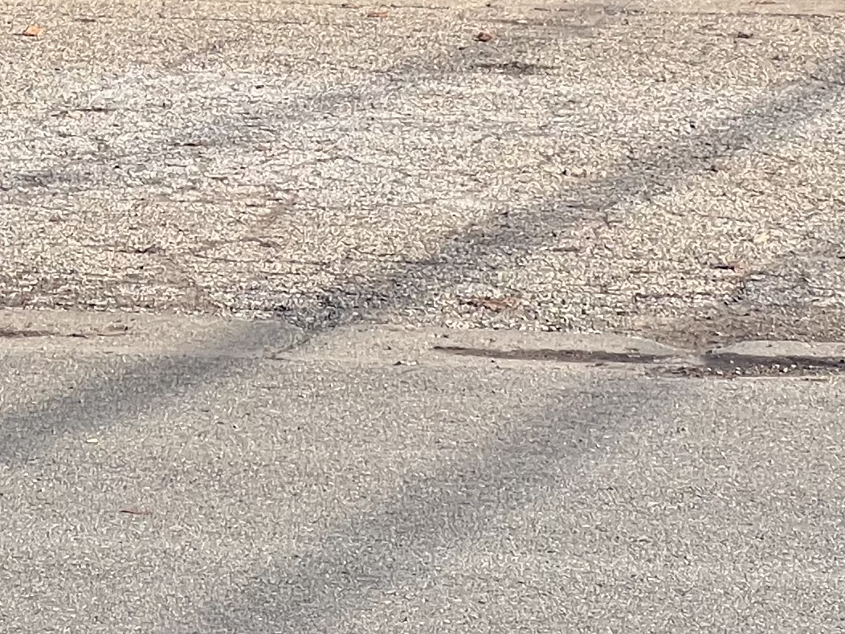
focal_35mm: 295
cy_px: -548
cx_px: 102
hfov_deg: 6.7
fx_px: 7201
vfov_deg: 5.0
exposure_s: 1/612
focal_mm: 9
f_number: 2.8
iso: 32
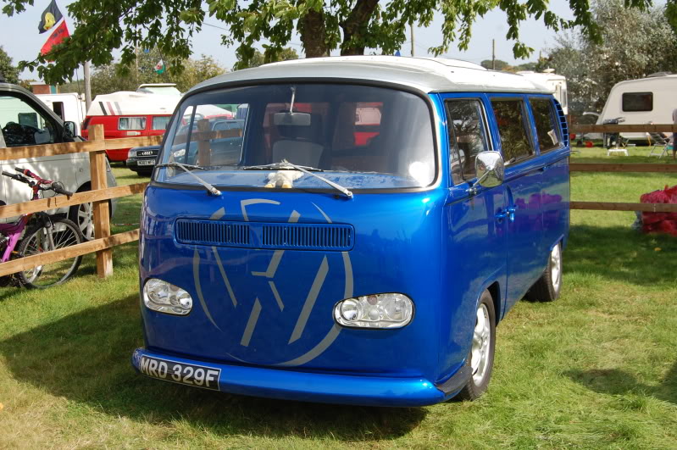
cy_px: 225
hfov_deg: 42.4
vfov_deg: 28.9
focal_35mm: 46
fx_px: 874
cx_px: 338
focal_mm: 31
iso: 200
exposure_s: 1/250
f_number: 8
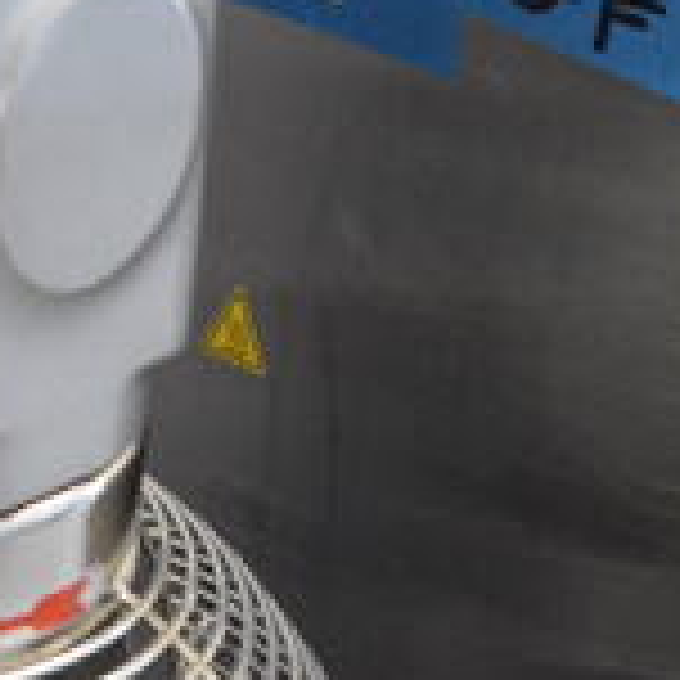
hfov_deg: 12.2
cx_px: -194
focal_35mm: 139
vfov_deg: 11.9
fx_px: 3089
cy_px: 1101
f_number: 3.5
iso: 2200
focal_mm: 18
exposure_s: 1/125
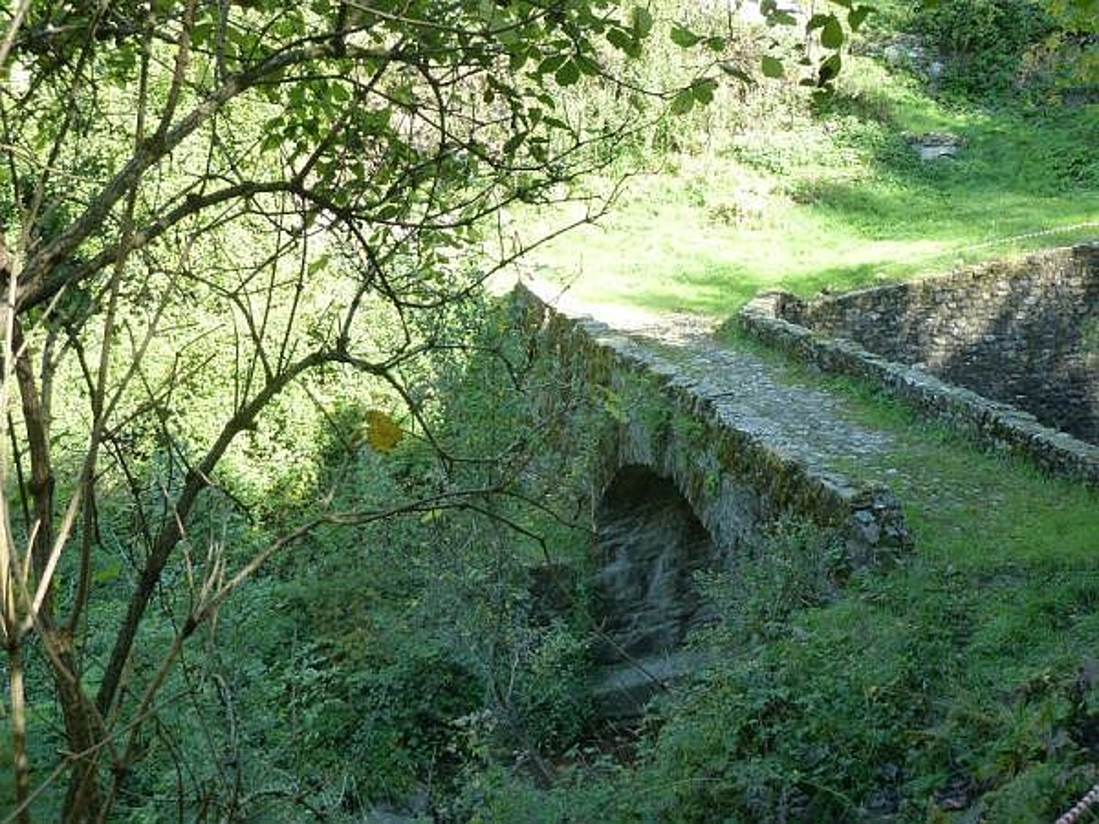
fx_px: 1270
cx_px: 550
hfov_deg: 46.8
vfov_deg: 36.0
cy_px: 412
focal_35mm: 40
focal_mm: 6.5
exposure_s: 1/50
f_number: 3.6
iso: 125
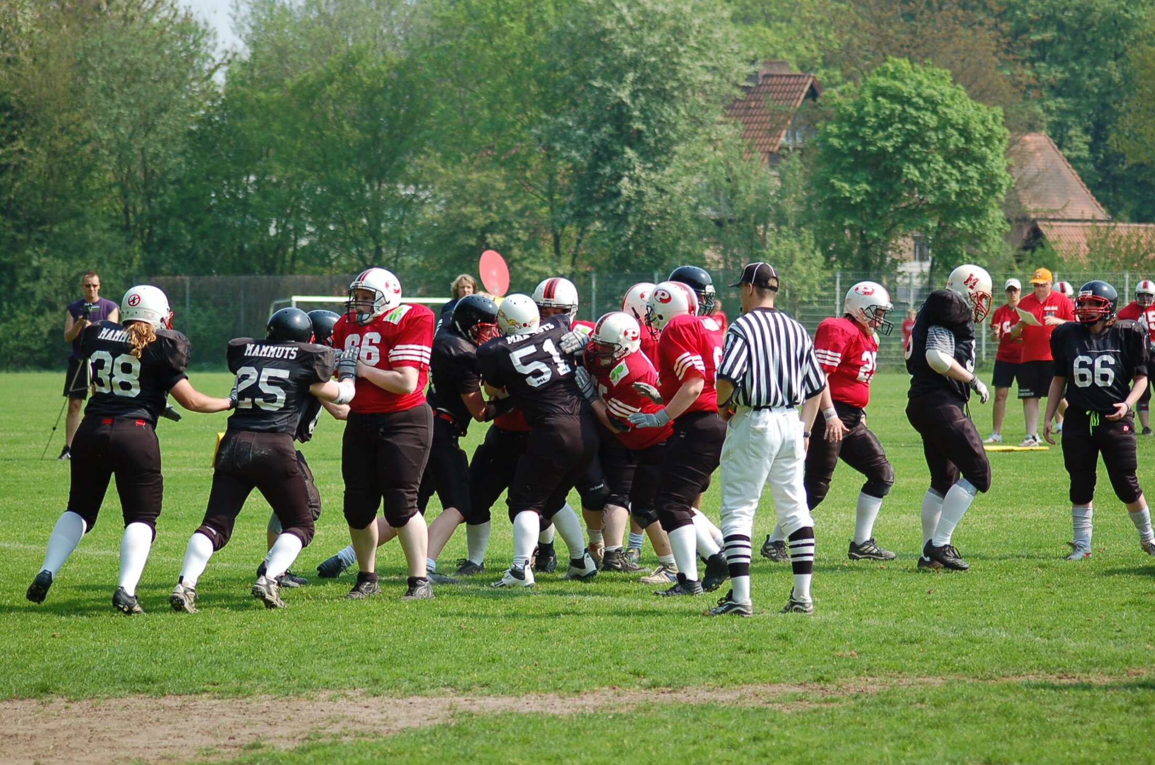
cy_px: 382
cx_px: 578
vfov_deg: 8.3
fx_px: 5284
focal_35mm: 165
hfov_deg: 12.5
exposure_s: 1/1000
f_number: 4.2
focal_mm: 110
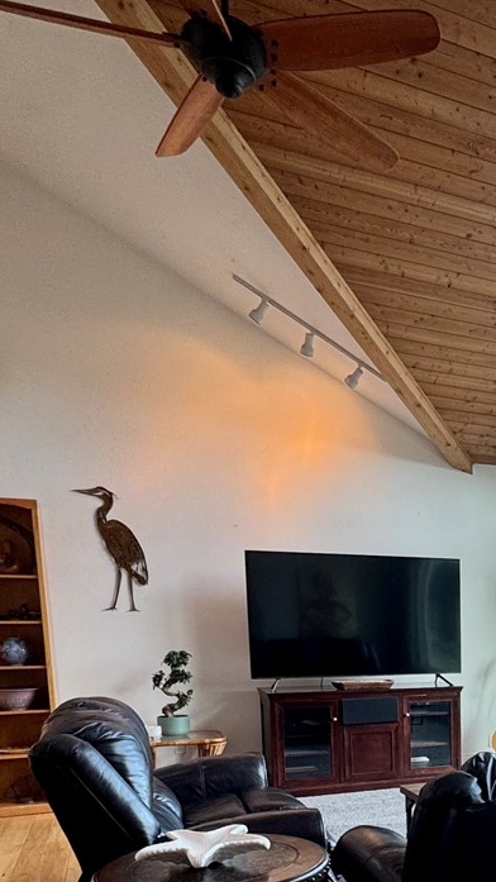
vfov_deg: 52.1
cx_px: 571
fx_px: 818
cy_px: 736
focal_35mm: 35
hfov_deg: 29.7
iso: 80
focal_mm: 2.22
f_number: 2.2
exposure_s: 1/120
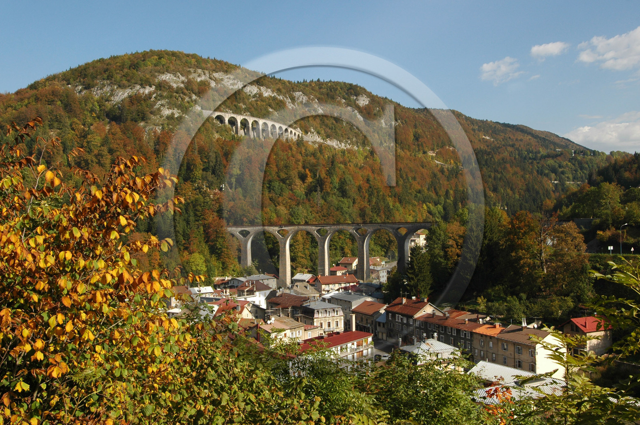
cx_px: 320
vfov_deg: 36.8
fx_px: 639
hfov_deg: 53.2
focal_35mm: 36
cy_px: 212
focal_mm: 24
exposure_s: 1/250
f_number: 10
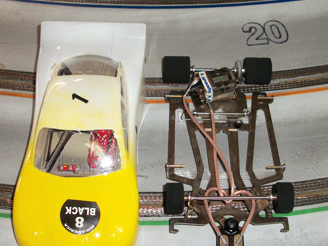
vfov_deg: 32.1
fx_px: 426
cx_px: 159
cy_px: 149
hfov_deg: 42.1
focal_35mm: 45
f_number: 3.1
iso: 80
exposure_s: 1/30
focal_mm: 6.3
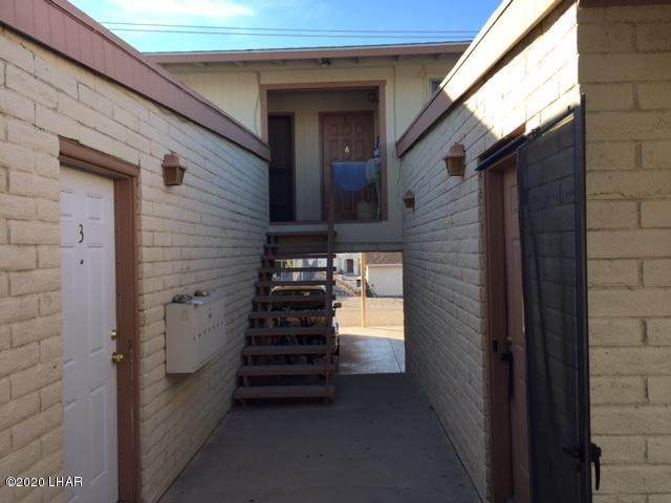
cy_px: 252
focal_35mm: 29
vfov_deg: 48.2
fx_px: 562
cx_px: 336
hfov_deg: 61.7
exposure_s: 1/549
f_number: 2.2
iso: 32
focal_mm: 4.15
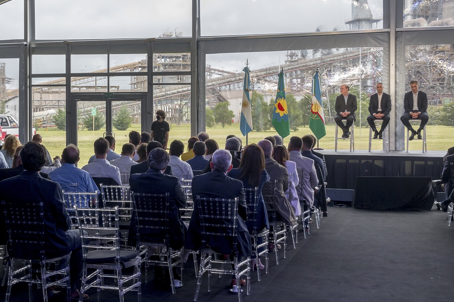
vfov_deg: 24.1
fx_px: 706
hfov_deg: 35.3
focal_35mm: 56
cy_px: 116
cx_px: 155
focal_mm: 22
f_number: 6.3
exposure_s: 1/160
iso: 320
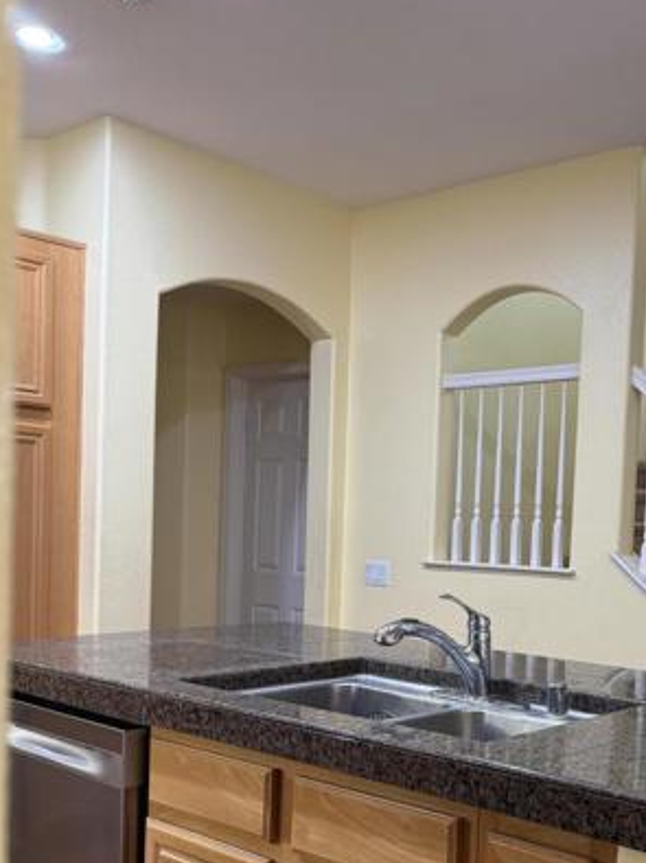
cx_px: 506
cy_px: 572
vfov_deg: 47.2
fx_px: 971
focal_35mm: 39
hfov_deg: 35.7
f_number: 1.78
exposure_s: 1/120
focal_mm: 6.76
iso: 320
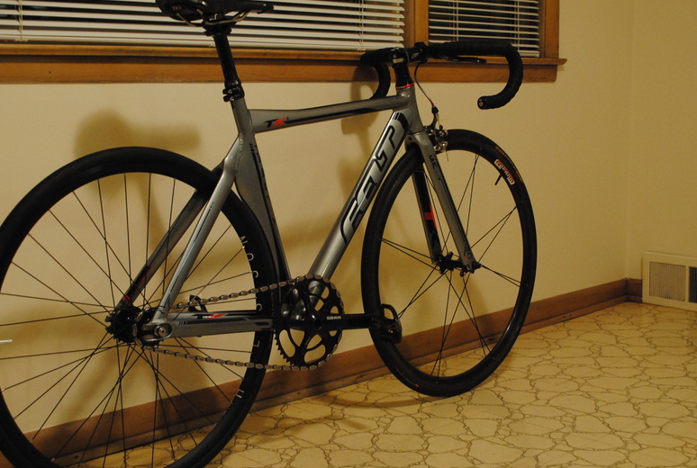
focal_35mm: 51
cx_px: 321
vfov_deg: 26.6
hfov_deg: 38.8
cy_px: 233
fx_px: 990
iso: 900
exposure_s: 1/13
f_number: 5
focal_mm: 28
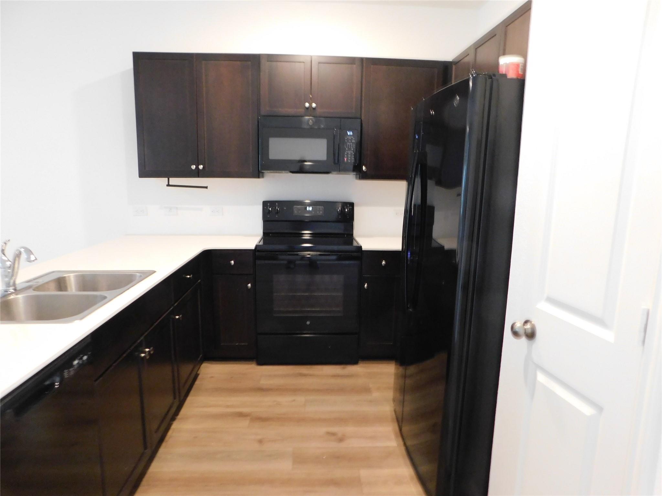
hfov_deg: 73.9
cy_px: 248
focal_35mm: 23
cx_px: 331
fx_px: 440
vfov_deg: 58.9
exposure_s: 1/10
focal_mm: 4
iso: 400
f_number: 3
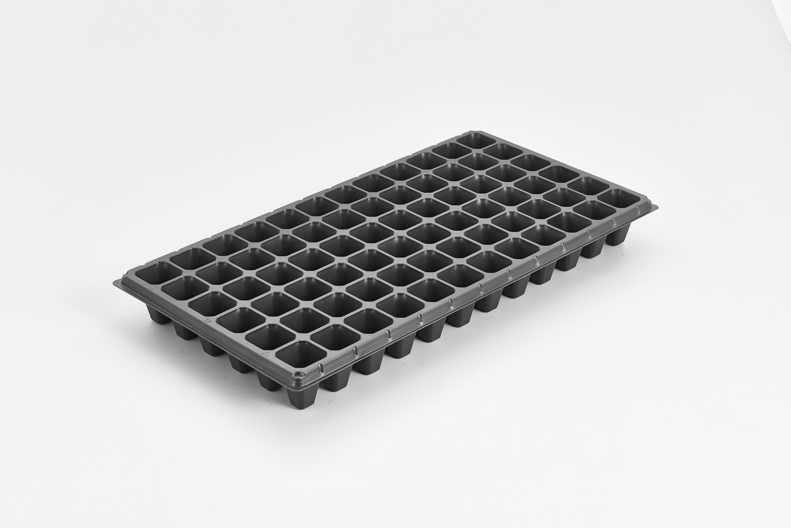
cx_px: 396
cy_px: 264
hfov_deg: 28.8
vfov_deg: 19.5
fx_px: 1538
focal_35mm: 70
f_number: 14
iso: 100
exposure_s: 1/80
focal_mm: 70
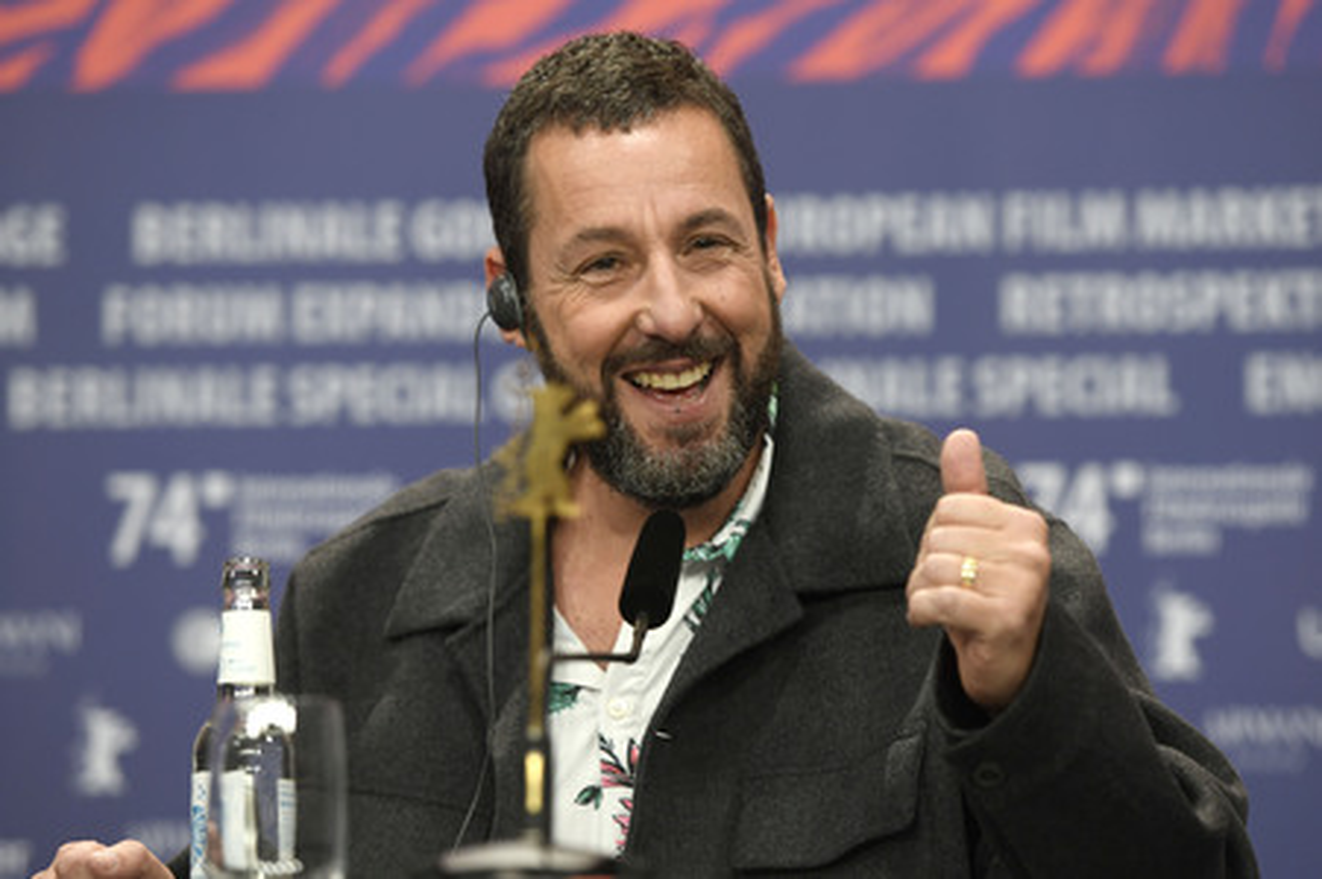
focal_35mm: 155
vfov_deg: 8.8
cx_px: 661
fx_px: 5688
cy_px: 440
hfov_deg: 13.3
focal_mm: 155
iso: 1250
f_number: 4
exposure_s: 1/320
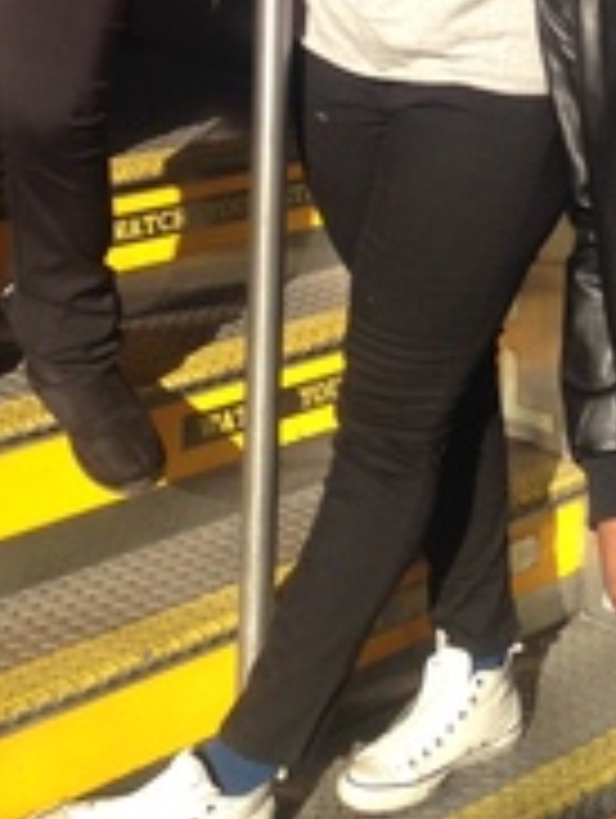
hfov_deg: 16.8
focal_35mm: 87
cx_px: 522
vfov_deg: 20.9
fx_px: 2059
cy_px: -171
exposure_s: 1/809
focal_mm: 4.12
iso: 50
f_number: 2.4
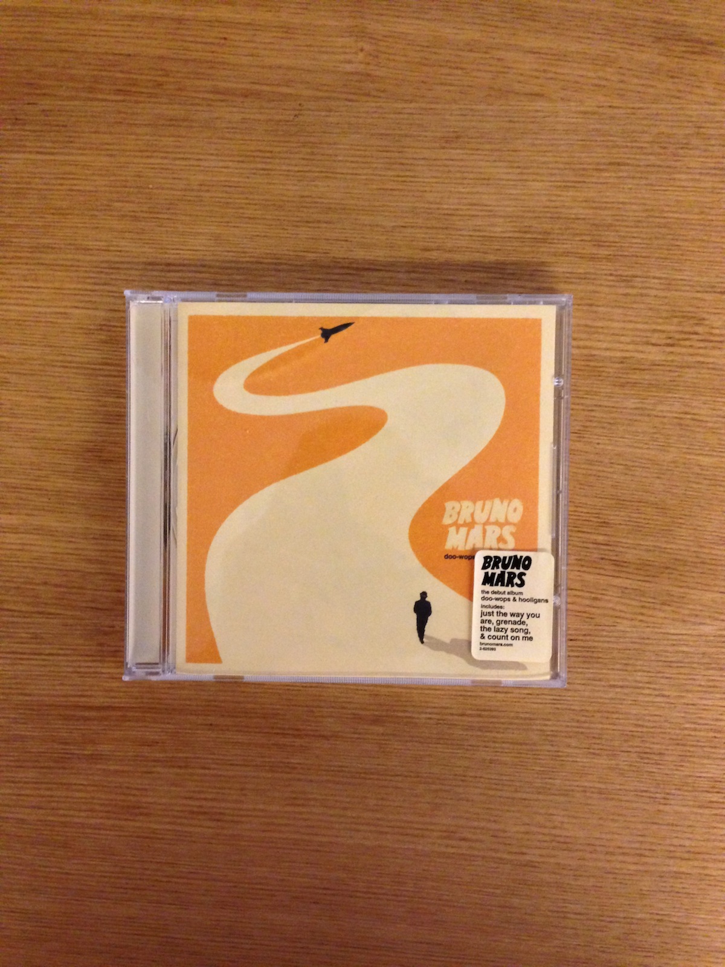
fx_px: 922
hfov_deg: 42.9
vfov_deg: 55.4
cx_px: 362
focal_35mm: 33
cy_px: 484
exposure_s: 1/15
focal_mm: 4.13
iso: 500
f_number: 2.4
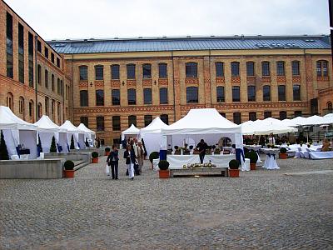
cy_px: 125
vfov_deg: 32.2
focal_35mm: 45
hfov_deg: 42.1
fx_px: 433
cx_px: 166
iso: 80
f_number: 3
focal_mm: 7.6
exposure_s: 1/209
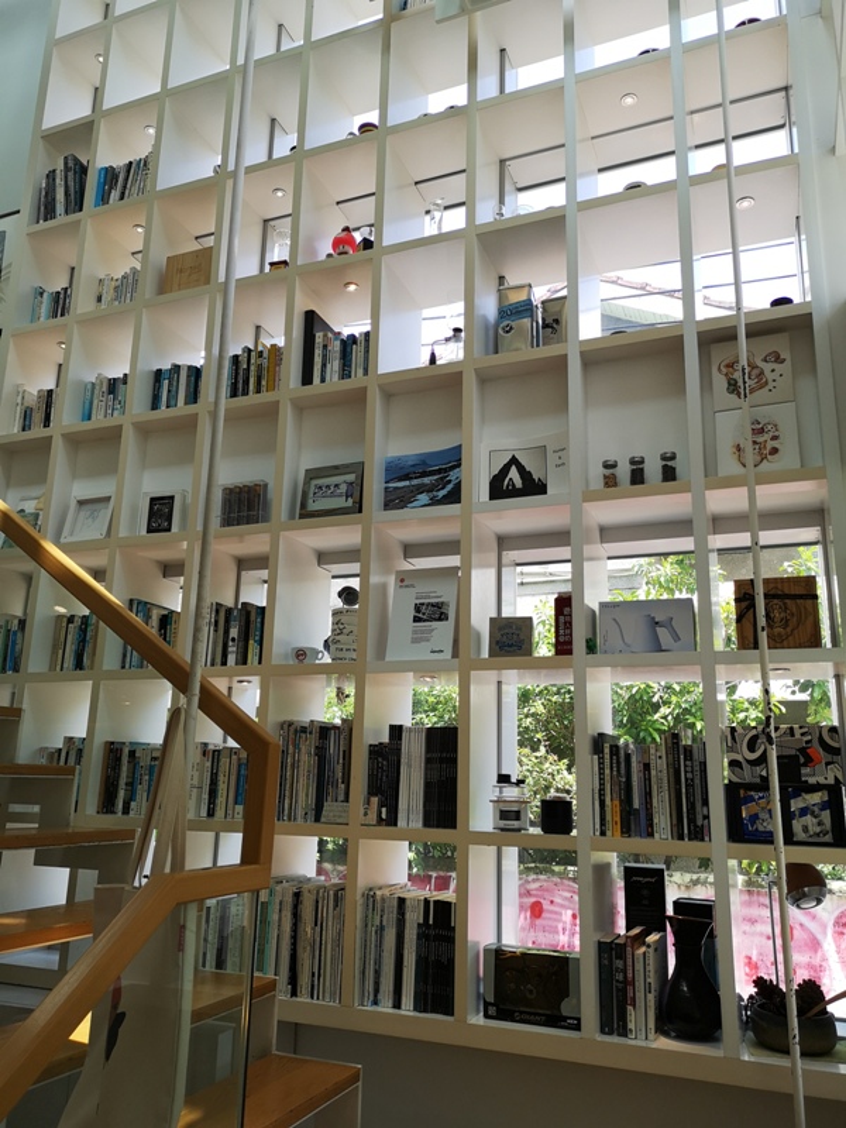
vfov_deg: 65.3
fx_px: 880
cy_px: 564
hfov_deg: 51.4
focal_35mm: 27
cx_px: 423
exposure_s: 1/307
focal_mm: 3.95
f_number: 1.8
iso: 50
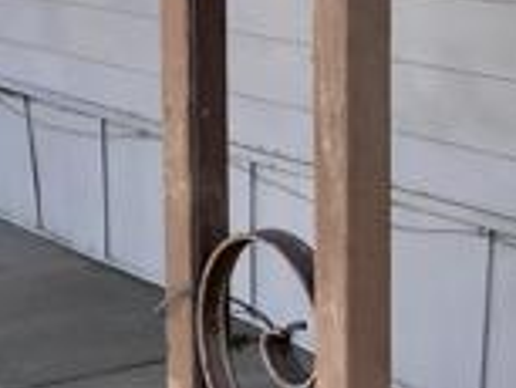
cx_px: -111
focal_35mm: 117
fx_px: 1745
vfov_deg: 12.6
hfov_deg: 16.1
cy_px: 64
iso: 20
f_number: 1.8
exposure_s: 1/1499
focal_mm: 3.99
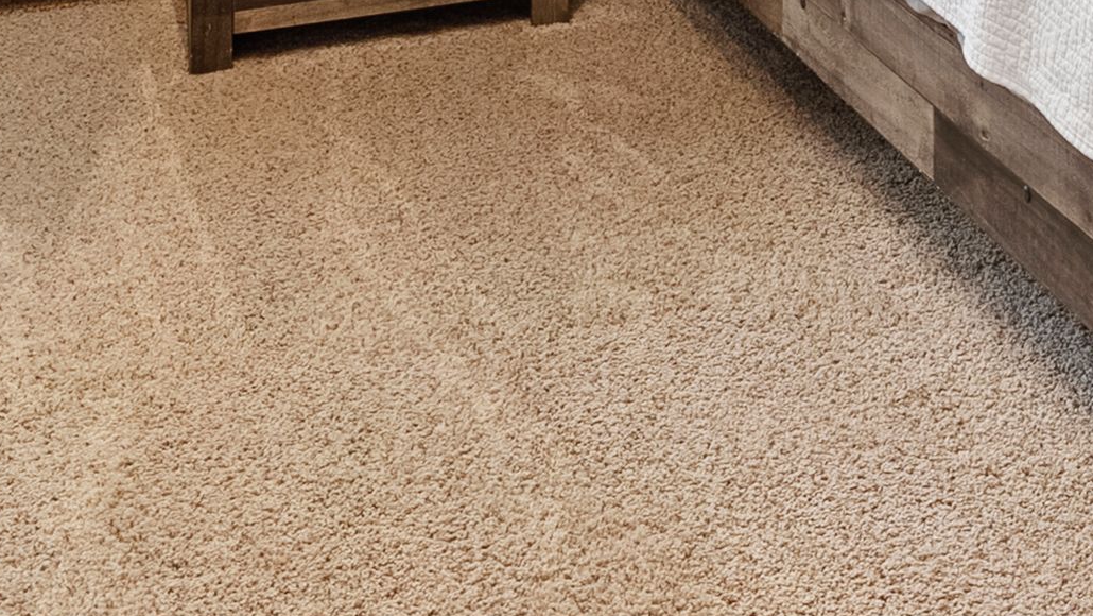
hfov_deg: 29.3
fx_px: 2000
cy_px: -622
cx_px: 978
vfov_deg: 14.5
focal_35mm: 69
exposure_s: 1
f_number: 8
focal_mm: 16
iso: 160
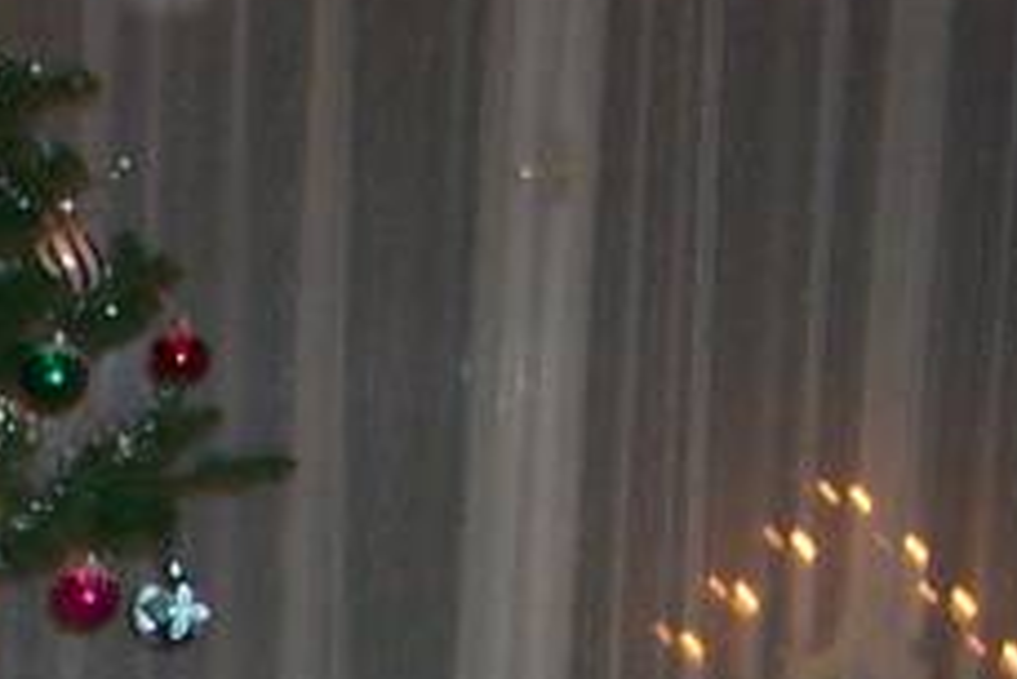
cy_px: 1322
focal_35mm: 164
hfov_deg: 11.9
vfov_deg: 8.0
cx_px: -555
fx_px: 4636
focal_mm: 8
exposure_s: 1/30
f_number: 2.8
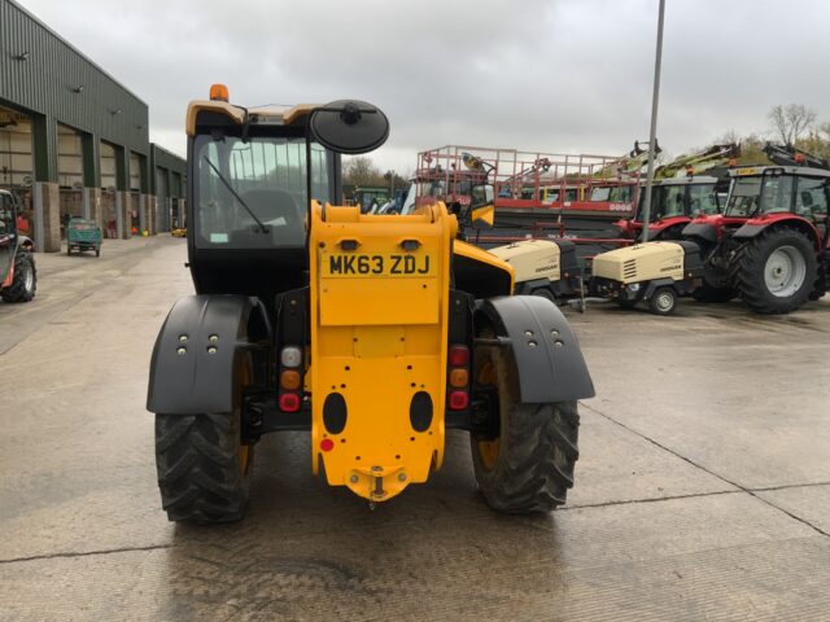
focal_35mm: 29
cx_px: 415
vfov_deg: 48.2
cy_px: 311
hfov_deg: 61.7
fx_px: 695
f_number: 1.8
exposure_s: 1/122
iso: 32
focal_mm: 3
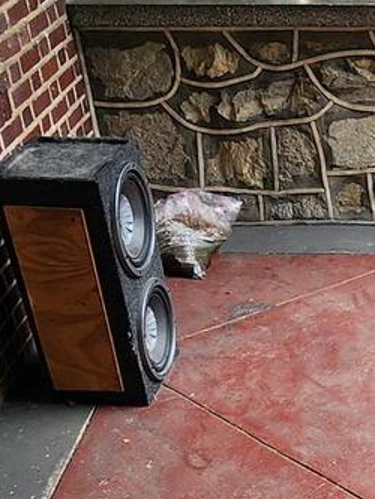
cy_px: 556
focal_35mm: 60
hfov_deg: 22.8
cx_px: 424
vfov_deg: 29.0
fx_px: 866
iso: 64
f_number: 2.2
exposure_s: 1/60
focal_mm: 2.2
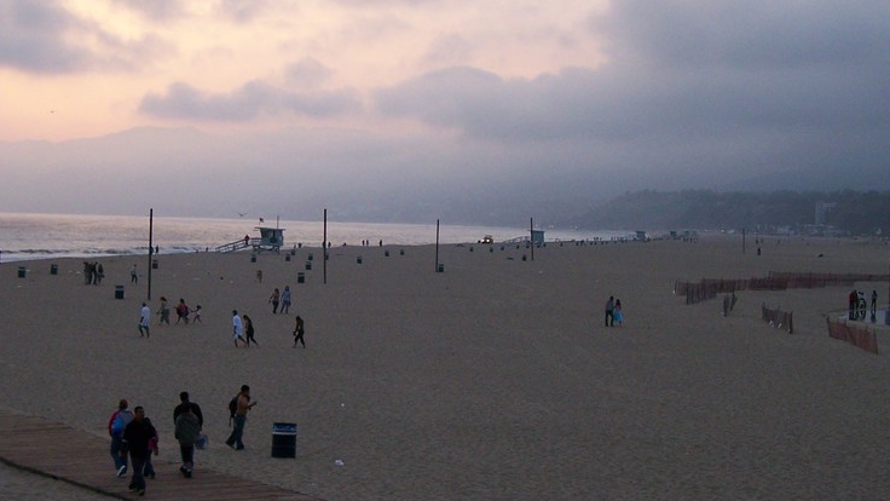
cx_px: 347
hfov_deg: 29.3
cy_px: 261
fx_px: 1699
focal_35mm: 72
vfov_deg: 16.8
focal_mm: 6.3
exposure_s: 1/320
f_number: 2.8
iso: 100
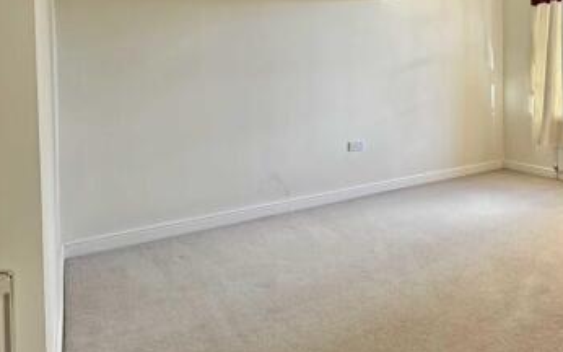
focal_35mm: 25
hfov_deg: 68.9
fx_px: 383
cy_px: 169
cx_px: 406
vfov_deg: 49.2
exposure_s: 1/99
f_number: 2.2
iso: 50
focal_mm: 2.22
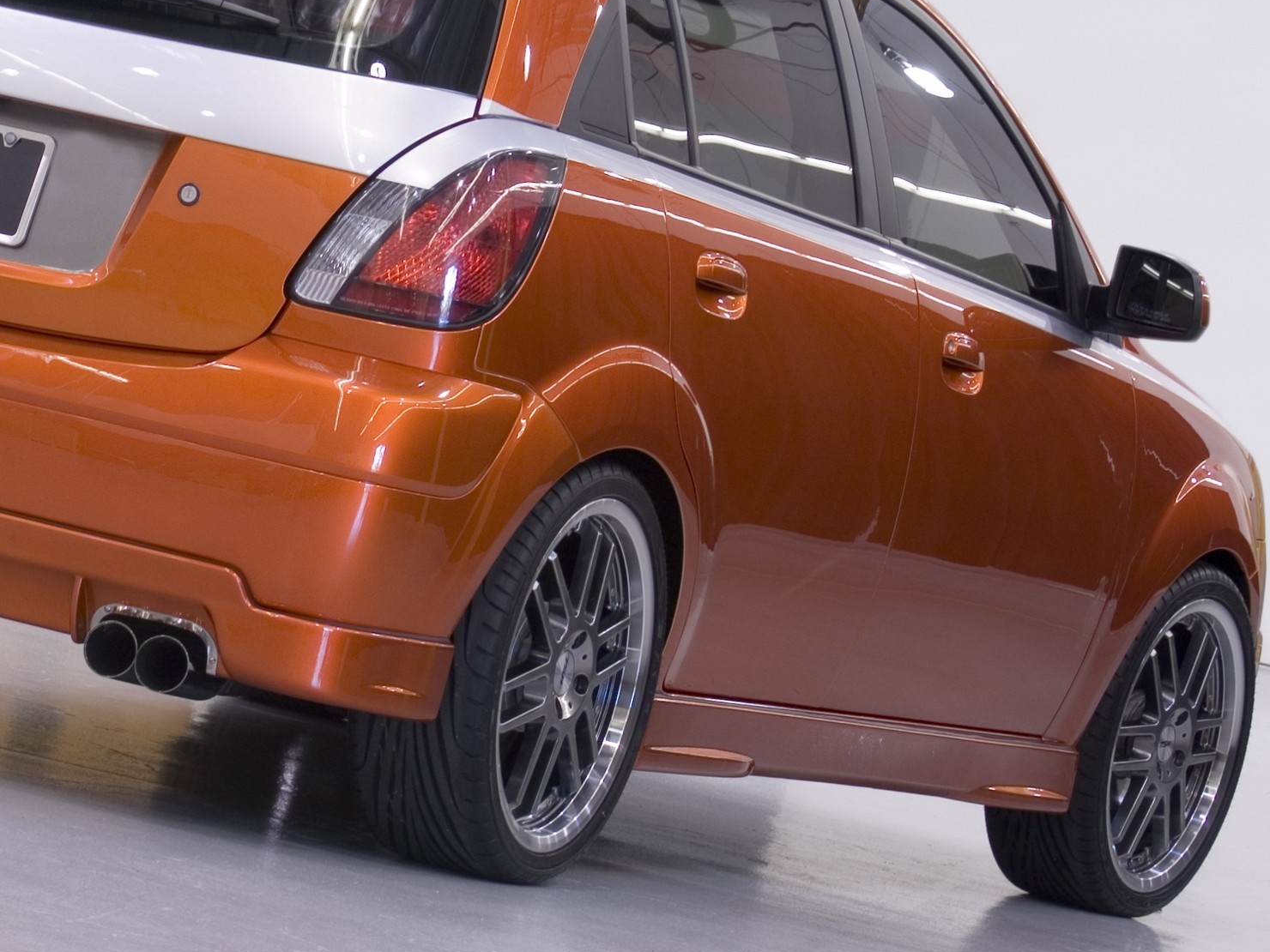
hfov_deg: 8.8
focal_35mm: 224
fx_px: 8218
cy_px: 269
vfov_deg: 6.6
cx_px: 345
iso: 200
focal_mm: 92
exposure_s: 1/1.67
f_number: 13
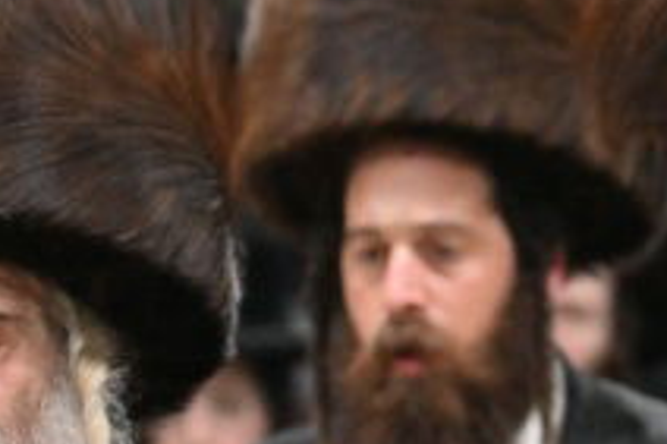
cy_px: 546
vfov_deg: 2.1
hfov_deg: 3.2
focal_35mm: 653
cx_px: 393
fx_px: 12089
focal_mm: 135
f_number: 2.8
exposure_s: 1/400
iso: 1600
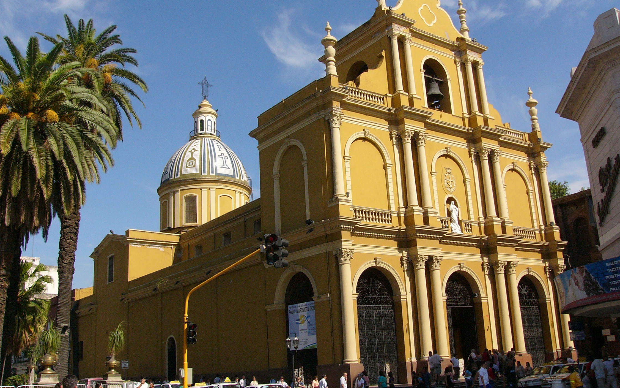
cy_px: 159
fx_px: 659
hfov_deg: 50.4
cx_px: 305
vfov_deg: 32.7
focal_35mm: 39
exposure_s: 1/1300
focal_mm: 6
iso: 100
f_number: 4.6
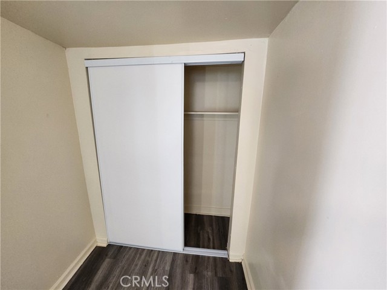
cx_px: 194
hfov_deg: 106.2
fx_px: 145
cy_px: 145
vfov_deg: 89.9
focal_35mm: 13
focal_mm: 1.7
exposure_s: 1/60
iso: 250
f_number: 2.2
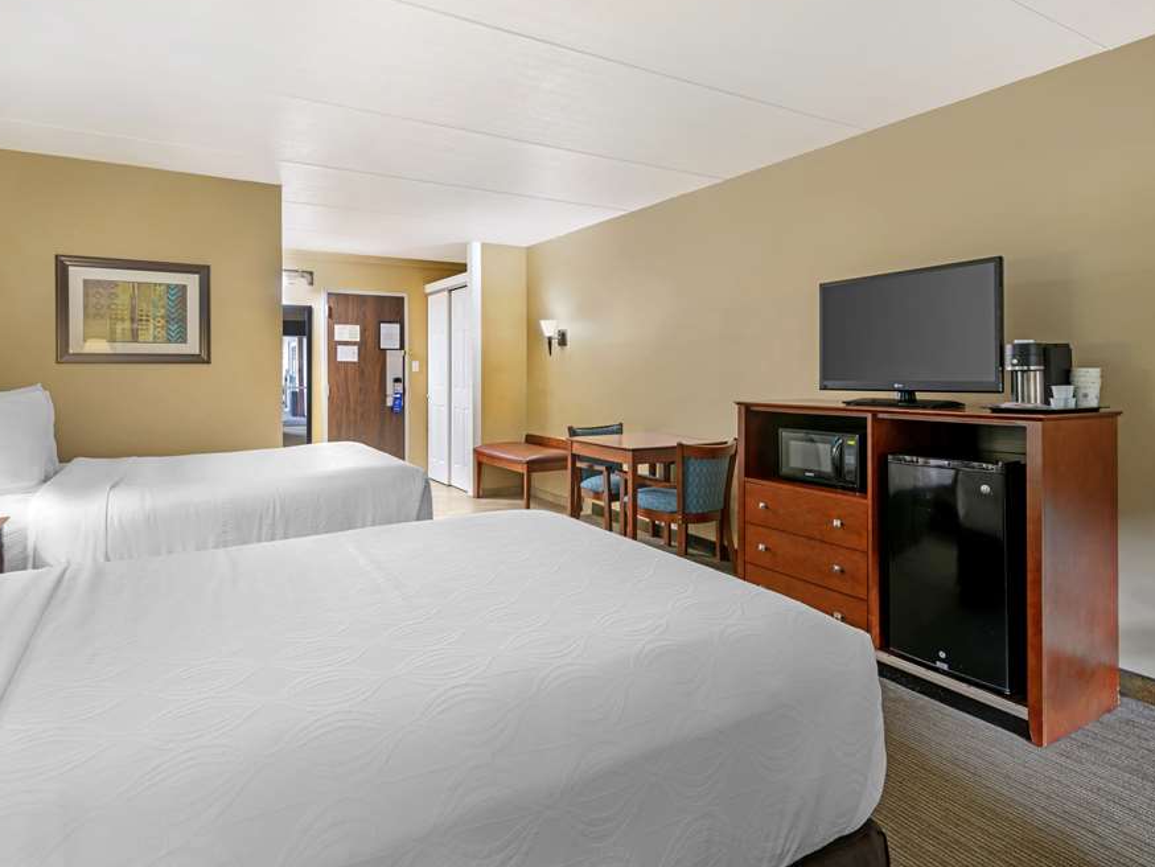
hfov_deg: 87.0
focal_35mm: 18
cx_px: 486
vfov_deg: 71.6
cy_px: 431
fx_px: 601
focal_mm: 16
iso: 100
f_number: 9
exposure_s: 1
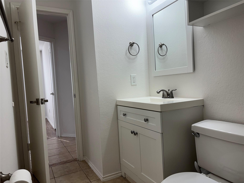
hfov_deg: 67.3
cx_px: 122
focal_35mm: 26
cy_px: 92
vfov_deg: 53.1
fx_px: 183
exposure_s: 1/124
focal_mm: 5.96
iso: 32
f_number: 1.6
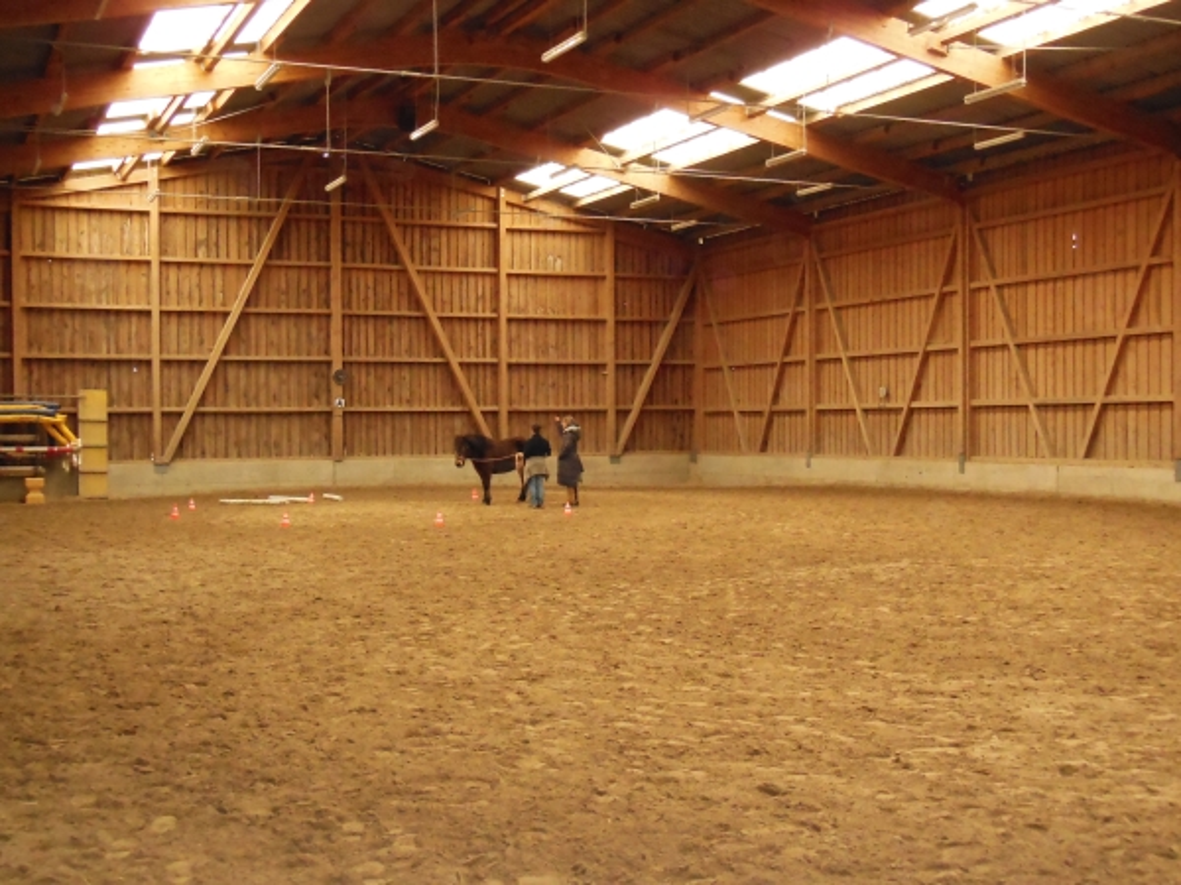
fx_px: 1535
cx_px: 590
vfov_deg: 32.2
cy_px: 442
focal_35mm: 45
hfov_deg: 42.1
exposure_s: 1/30
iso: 1600
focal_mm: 8
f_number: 4.4
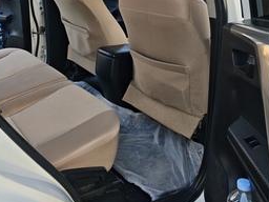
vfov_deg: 34.2
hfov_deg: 43.9
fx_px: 319
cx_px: 60
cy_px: 44
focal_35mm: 41
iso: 50
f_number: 1.63
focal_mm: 8.72
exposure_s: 1/268
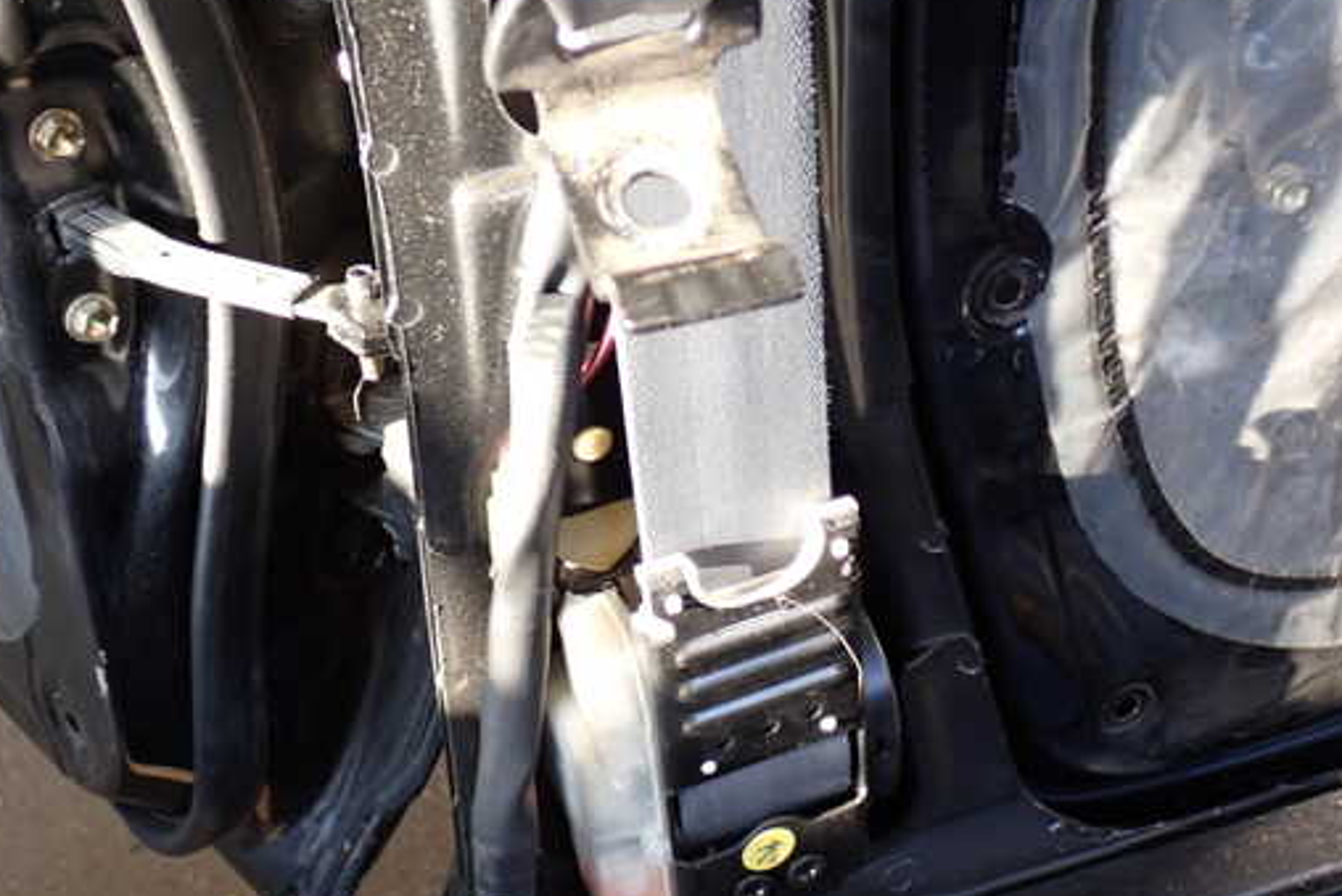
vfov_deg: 25.1
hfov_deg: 36.9
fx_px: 2013
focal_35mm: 54
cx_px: 668
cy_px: 470
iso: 200
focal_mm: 7.84
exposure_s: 1/40
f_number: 2.9
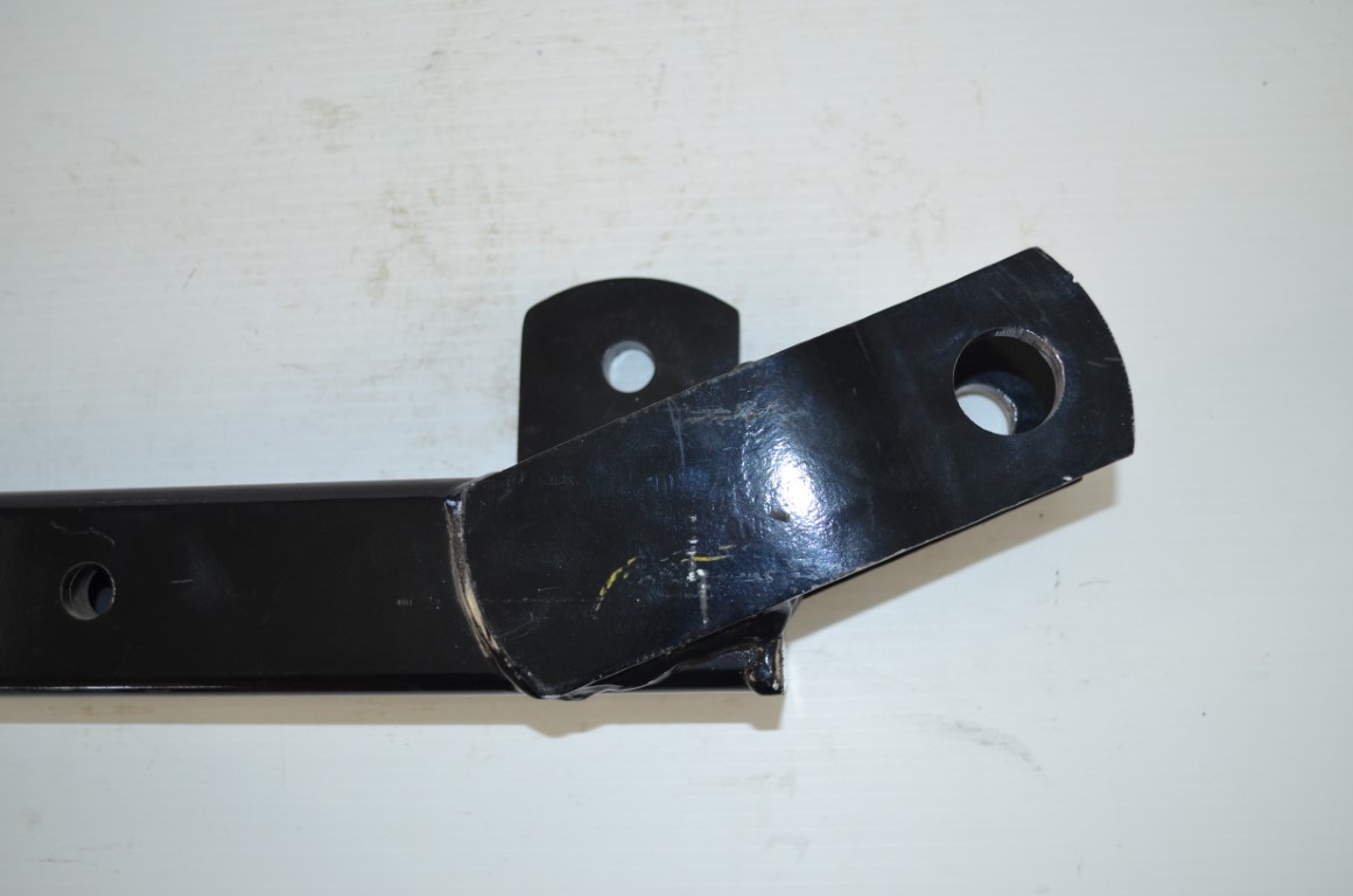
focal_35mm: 33
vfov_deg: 39.8
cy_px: 448
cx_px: 676
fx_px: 1238
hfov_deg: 57.3
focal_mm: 22
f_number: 4
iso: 500
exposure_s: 1/60
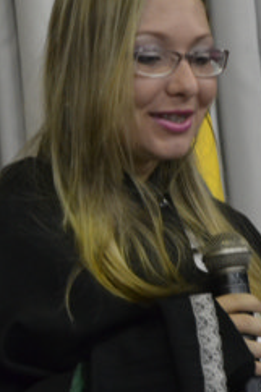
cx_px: 152
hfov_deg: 4.0
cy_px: 172
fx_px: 3779
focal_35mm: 347
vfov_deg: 5.9
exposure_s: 1/25
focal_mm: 112
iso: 3200
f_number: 5.6
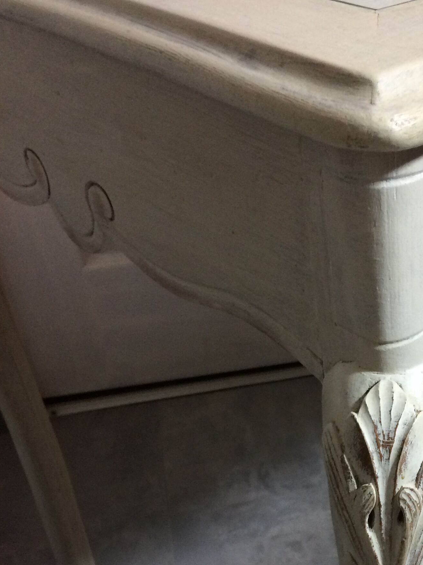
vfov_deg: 34.1
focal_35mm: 54
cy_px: 480
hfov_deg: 26.0
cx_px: 391
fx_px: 880
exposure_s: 1/33
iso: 160
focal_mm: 4.15
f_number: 2.2
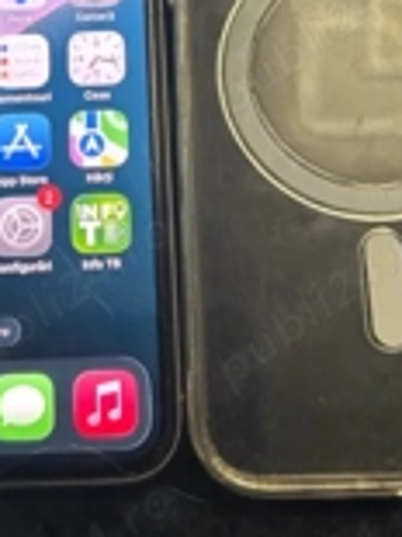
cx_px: 128
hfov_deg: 21.8
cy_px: 73
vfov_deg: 28.1
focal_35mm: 67
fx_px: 1039
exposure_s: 1/60
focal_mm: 5.7
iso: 100
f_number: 1.5
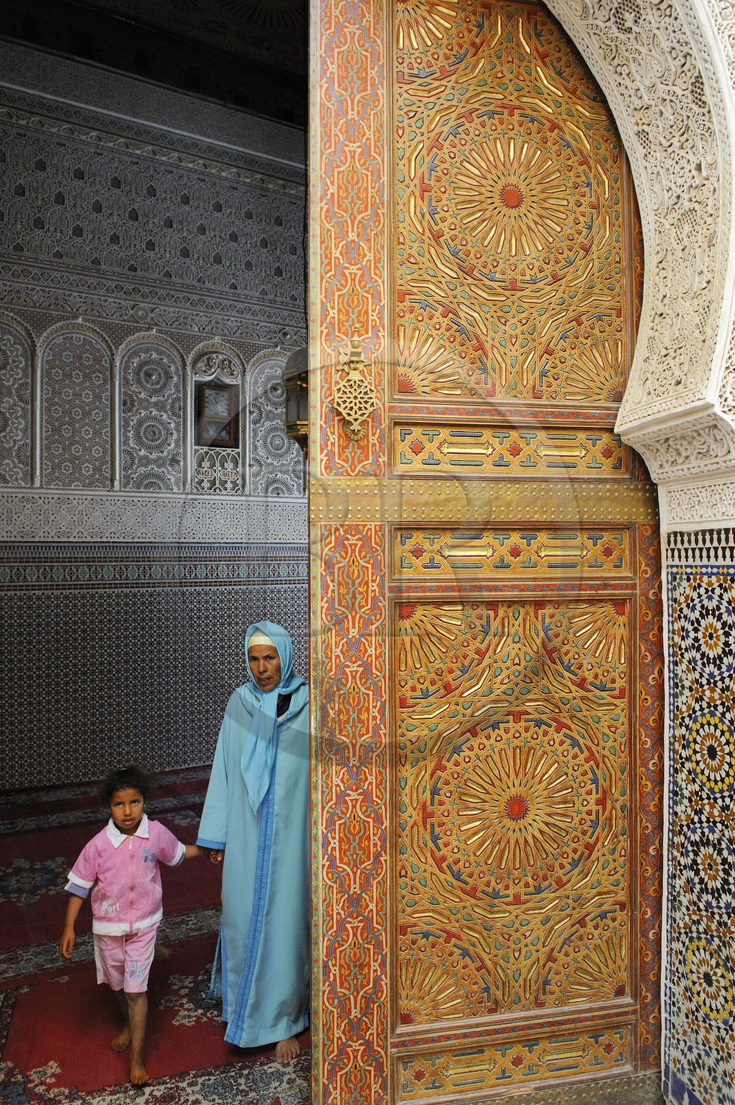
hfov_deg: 53.1
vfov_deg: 73.8
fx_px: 736
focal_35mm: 24
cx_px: 368
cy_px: 552
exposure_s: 1/100
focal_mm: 24
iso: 400
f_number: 5
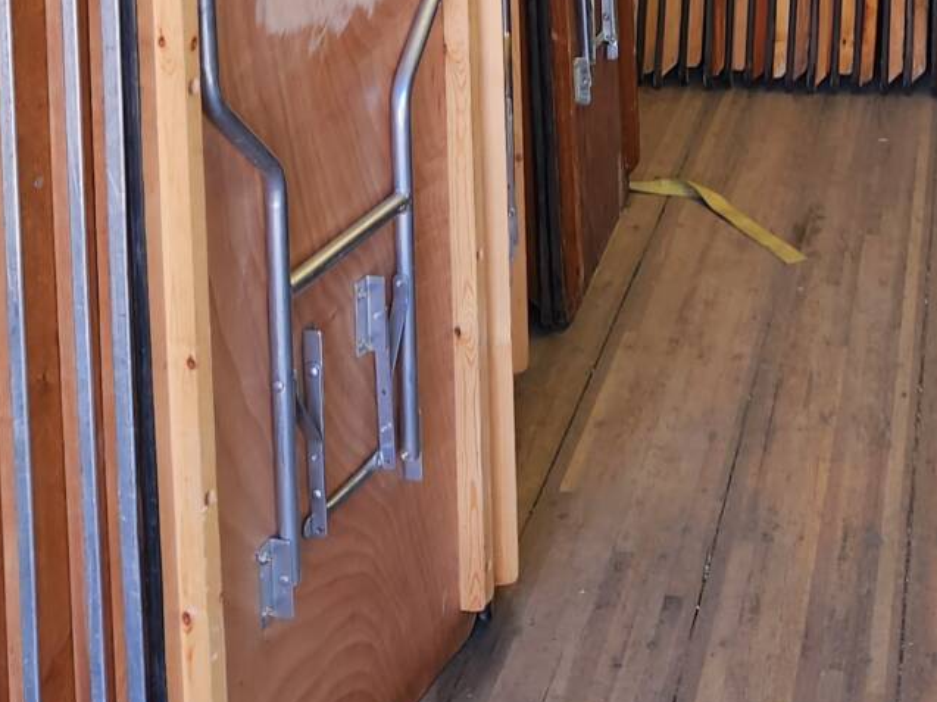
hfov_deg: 25.8
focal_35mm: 74
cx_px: 772
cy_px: -313
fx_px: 2002
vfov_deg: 18.0
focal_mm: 5.4
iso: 100
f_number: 1.8
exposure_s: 1/180
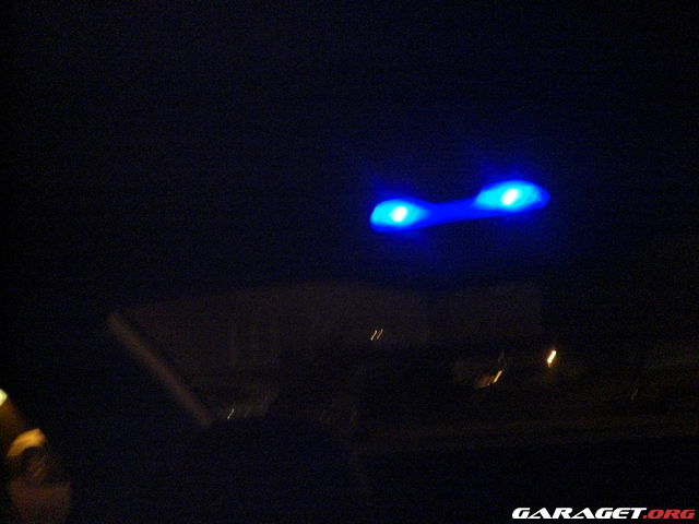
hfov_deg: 49.0
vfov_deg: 37.7
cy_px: 262
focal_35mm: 38
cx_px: 350
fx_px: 767
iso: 800
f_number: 3.1
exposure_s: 1/8
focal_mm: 6.3
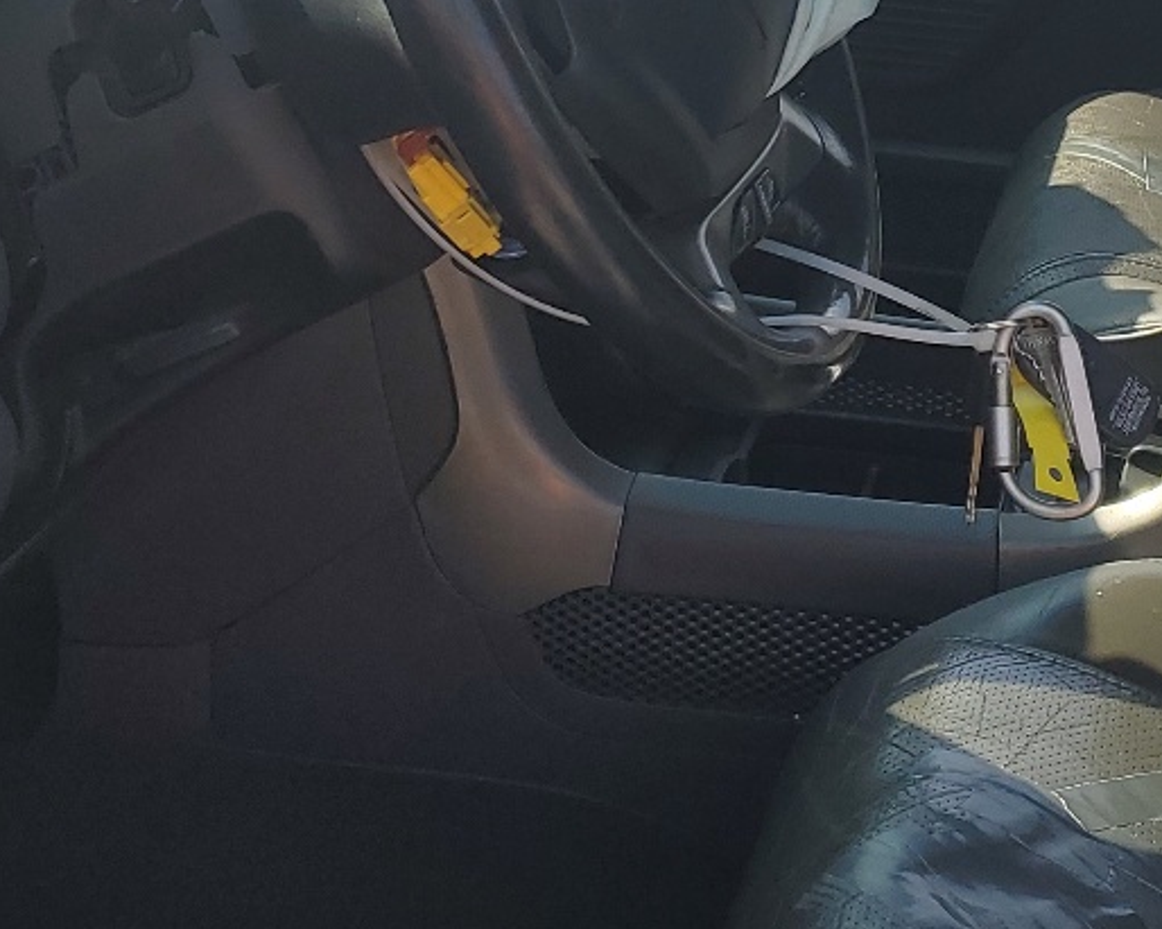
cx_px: 861
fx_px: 2716
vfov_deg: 19.0
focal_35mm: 79
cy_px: 52
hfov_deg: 23.9
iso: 50
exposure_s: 1/1667
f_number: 1.5
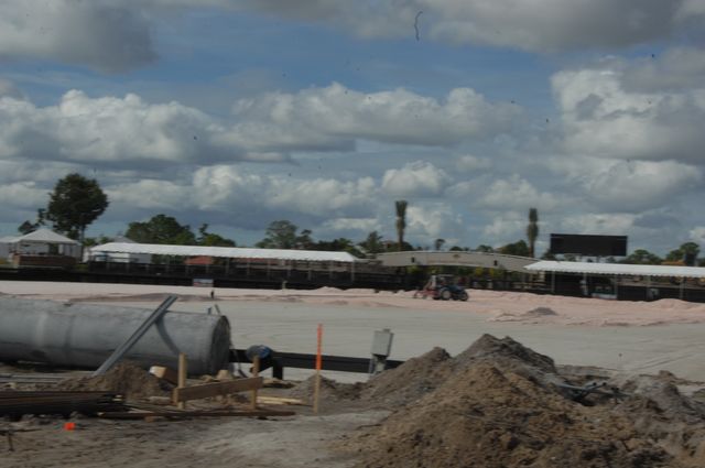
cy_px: 234
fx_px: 1408
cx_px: 352
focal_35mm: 72
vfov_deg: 18.9
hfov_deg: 28.1
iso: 200
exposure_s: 1/125
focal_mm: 48
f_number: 24
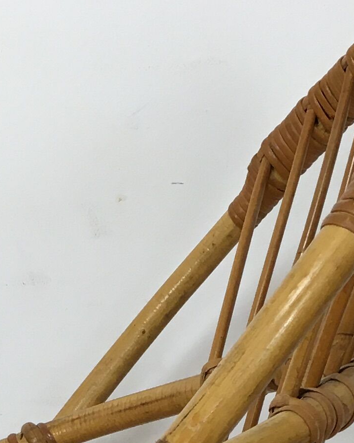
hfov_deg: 12.1
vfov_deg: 14.1
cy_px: 686
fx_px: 1664
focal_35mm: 127
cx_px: 37
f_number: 2.2
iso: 25
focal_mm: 4.15
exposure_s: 1/33
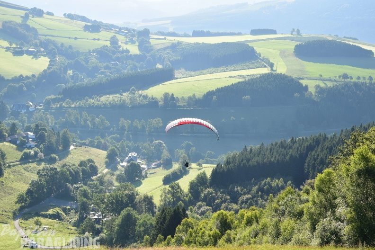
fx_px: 781
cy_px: 125
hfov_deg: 27.0
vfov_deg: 18.2
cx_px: 188
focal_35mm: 75
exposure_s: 1/400
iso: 400
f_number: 11
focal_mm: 50
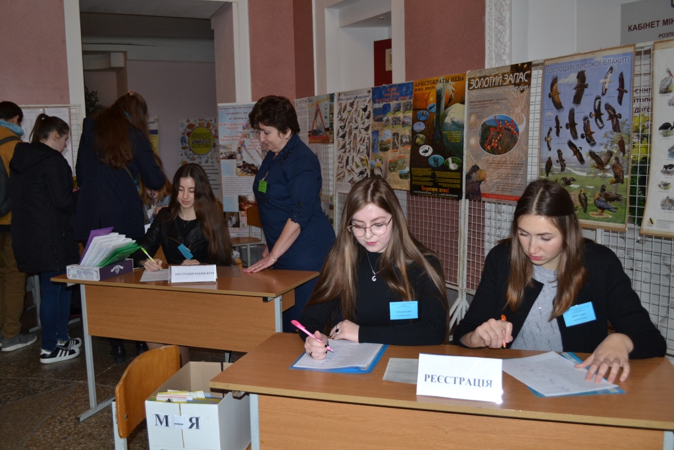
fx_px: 618
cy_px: 225
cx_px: 337
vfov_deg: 40.0
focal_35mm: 33
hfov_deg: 57.2
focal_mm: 22
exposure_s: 1/60
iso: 400
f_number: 4
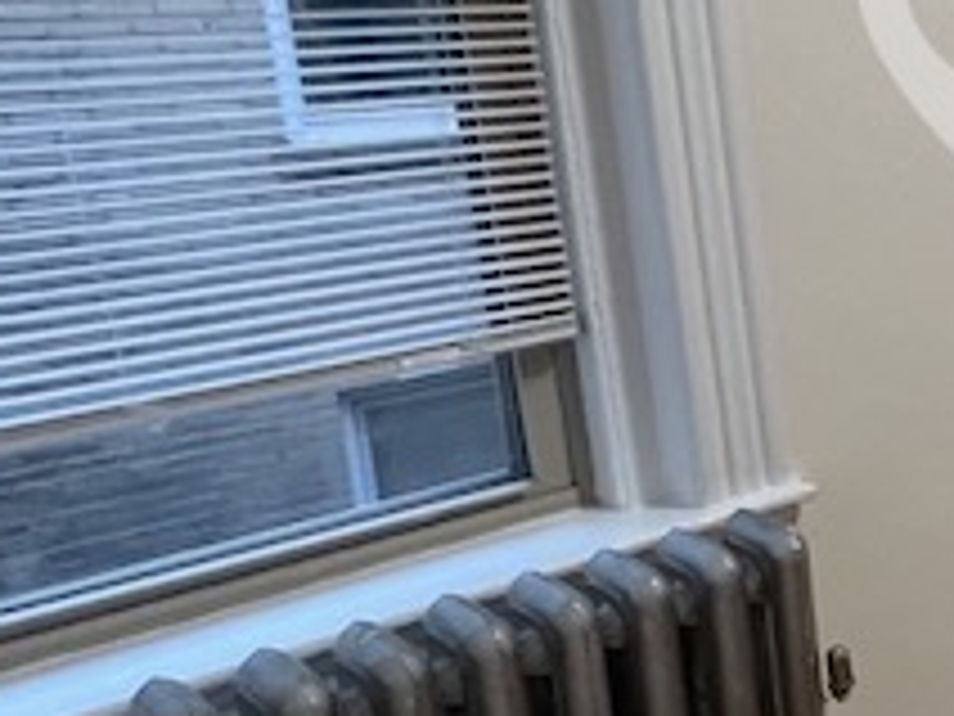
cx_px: 1737
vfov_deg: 29.4
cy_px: 216
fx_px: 1350
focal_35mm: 49
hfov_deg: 22.0
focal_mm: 1.57
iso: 125
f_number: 1.8
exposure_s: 1/60
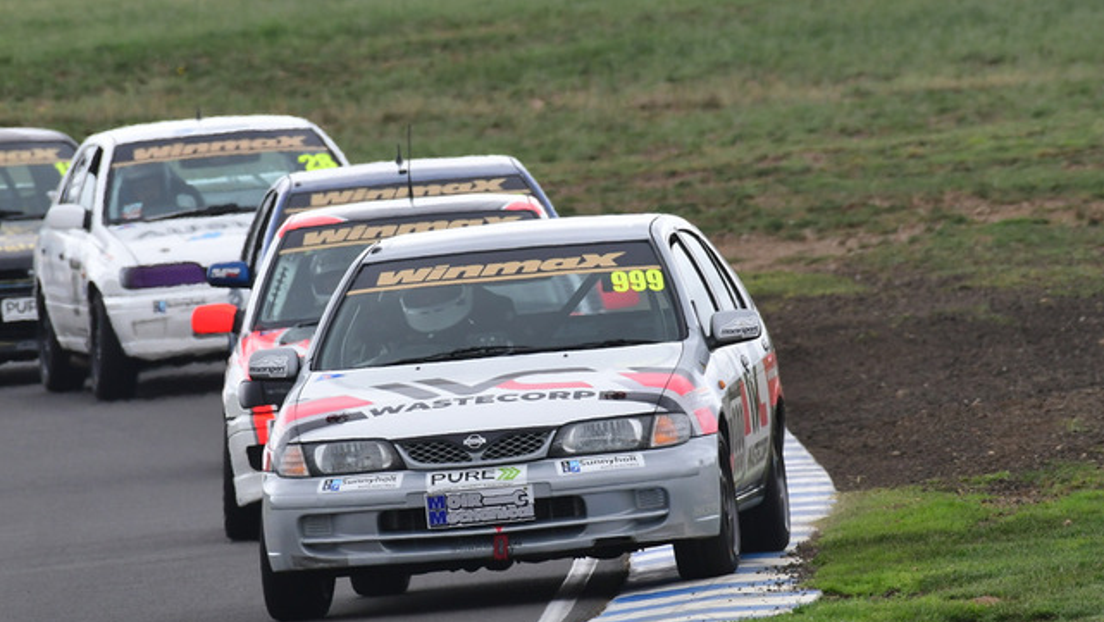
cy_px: 238
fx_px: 28726
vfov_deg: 1.2
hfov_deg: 2.2
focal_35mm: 981
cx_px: 482
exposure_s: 1/640
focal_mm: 500
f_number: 10
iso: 640
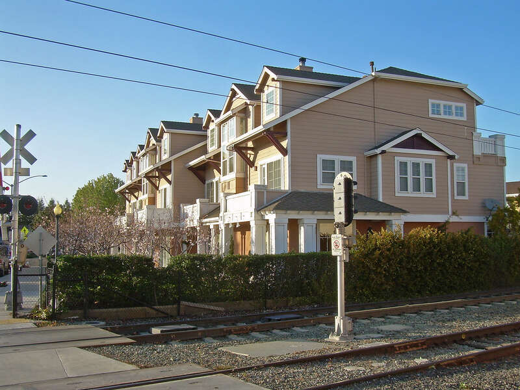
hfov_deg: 49.0
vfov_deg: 37.7
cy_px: 195
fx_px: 571
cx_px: 260
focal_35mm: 38
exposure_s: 1/210
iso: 50
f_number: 4.6
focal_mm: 6.3
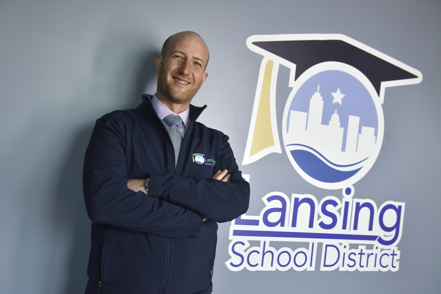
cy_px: 147
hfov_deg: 48.4
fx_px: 490
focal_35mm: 40
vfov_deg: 33.4
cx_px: 220
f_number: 5
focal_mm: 40
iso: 1000
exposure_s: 1/50
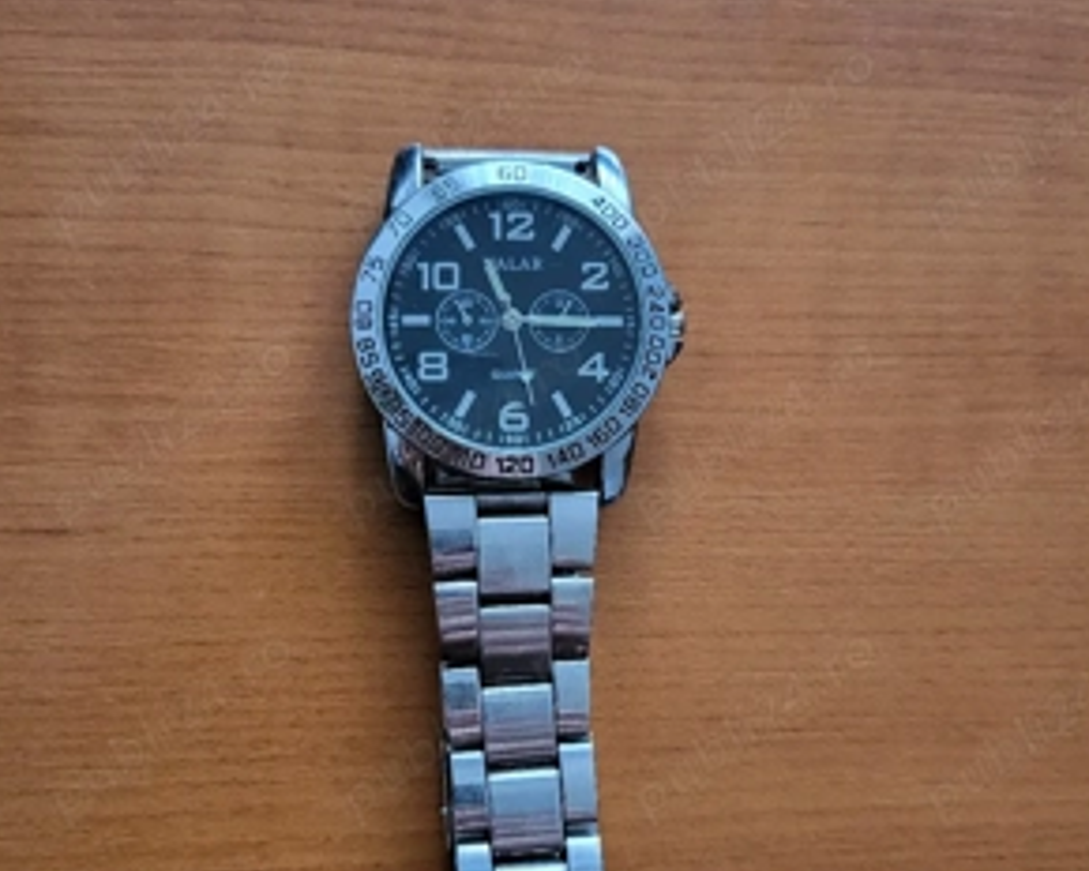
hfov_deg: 51.5
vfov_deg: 42.2
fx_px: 1128
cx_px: 537
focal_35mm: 35
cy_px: 477
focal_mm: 5.4
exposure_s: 1/33.4
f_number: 1.8
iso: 640
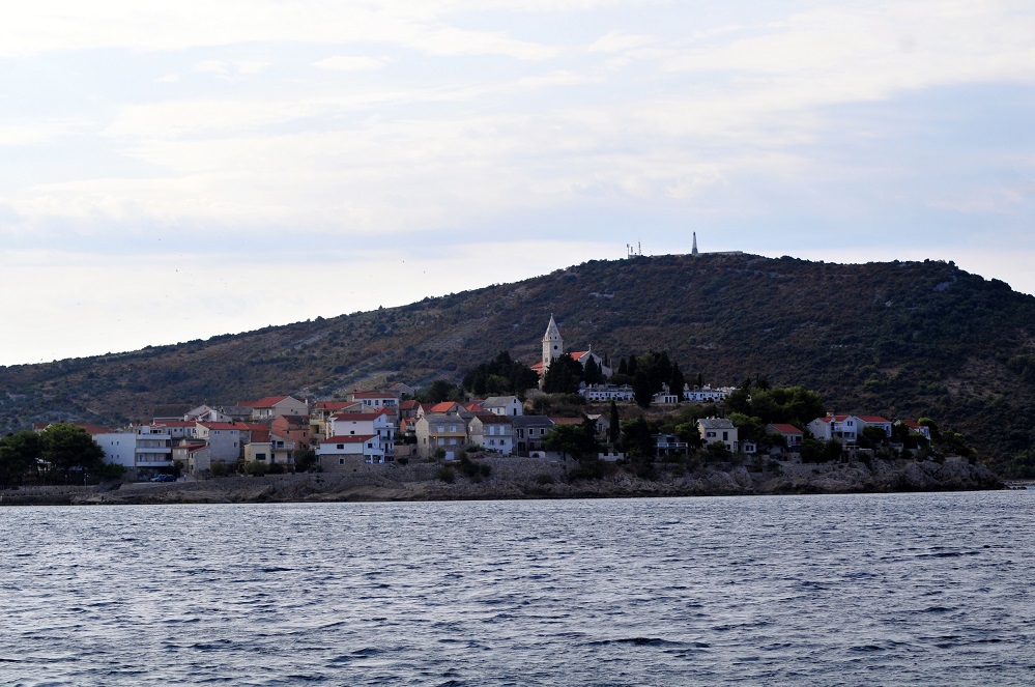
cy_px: 344
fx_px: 3359
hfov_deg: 17.5
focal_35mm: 117
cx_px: 518
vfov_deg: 11.7
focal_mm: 78
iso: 320
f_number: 6.3
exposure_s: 1/1250
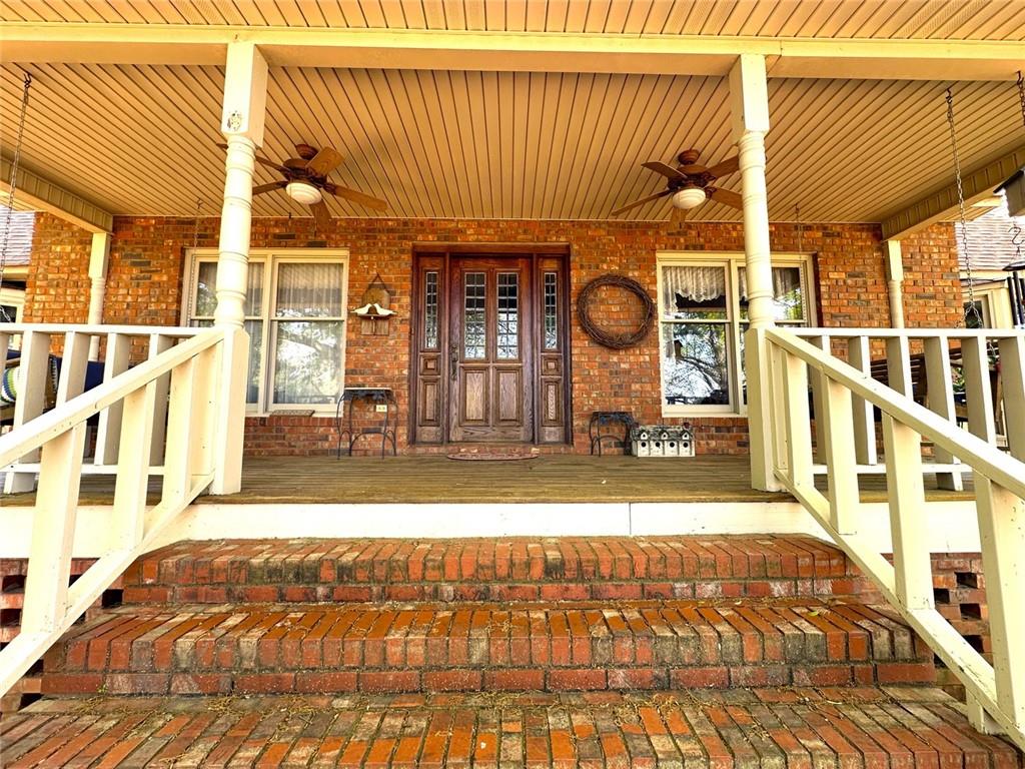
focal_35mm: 14
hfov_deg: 102.1
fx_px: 415
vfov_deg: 85.7
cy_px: 384
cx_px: 512
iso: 80
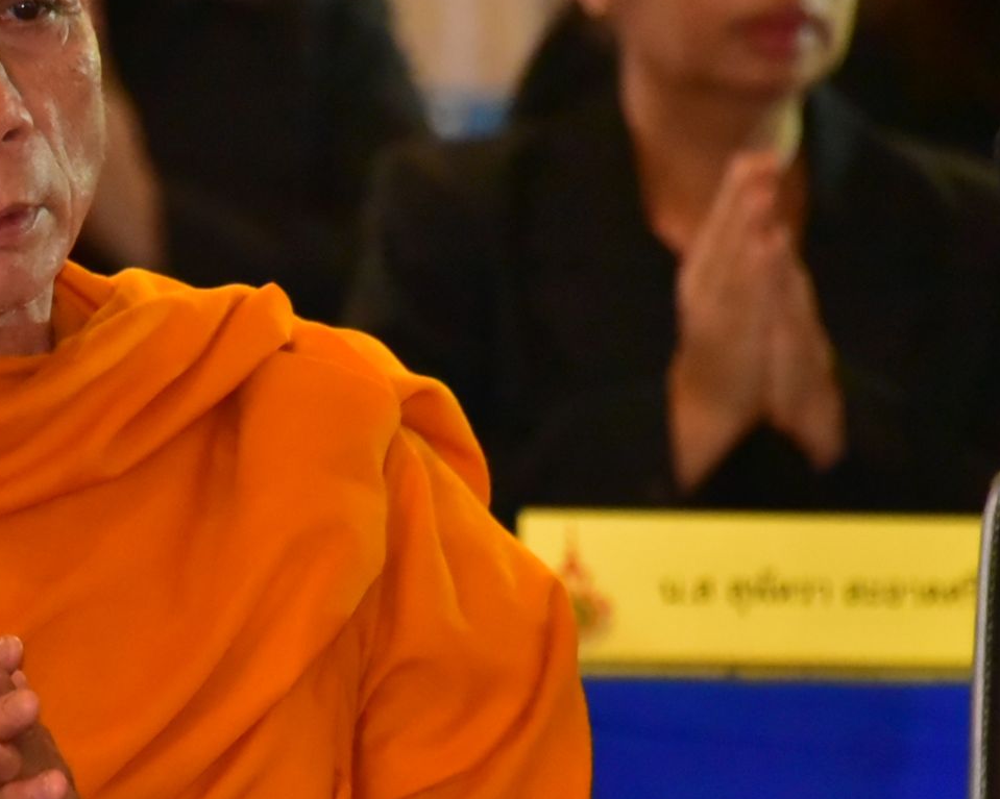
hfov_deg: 3.4
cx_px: -97
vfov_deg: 2.7
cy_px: 478
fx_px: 16661
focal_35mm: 563
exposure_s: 1/200
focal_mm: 230
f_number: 6.3
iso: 10000
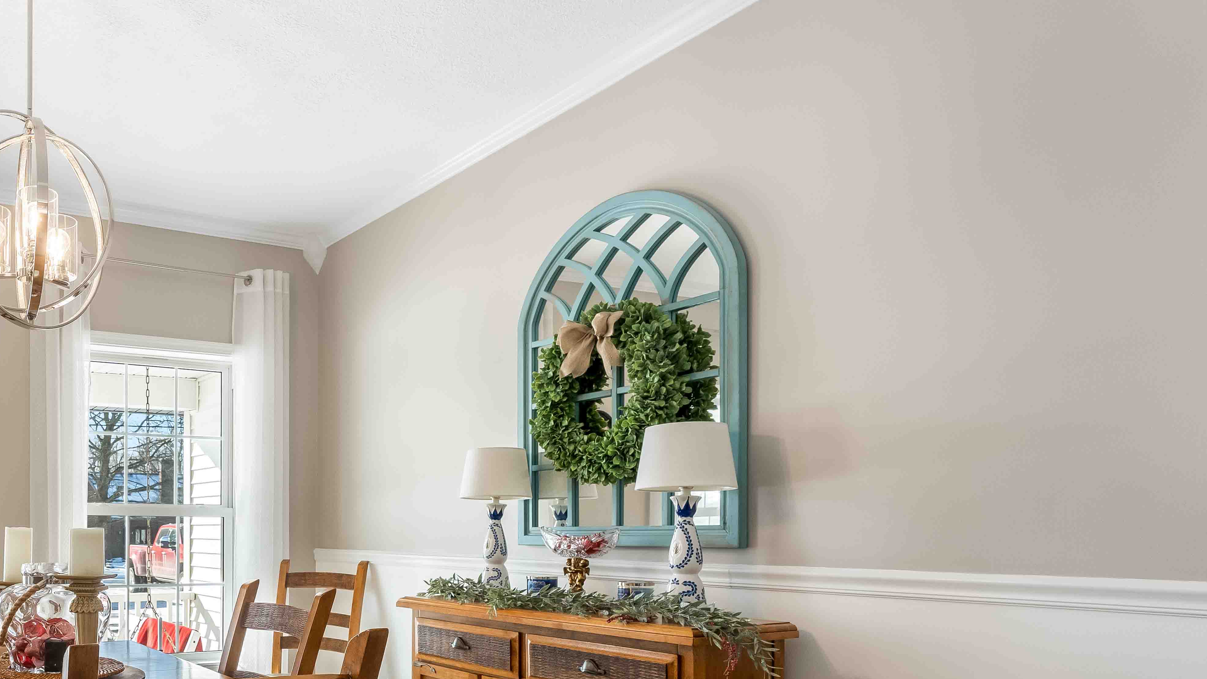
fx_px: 832
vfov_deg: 42.6
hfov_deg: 64.4
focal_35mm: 26
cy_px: 531
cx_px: 212
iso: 640
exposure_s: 1/200
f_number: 7.1
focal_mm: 14
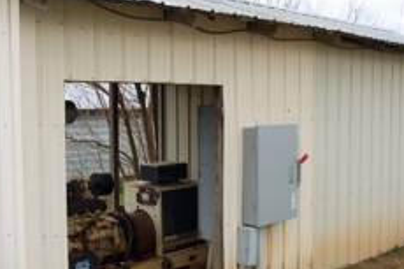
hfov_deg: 41.9
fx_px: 527
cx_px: 177
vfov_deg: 28.6
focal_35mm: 47
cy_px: 146
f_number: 16
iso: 400
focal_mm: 24
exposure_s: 1/100
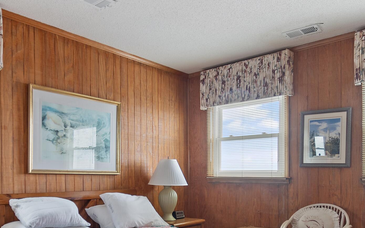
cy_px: 182
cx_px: 142
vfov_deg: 37.0
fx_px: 328
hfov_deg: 57.6
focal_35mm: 33
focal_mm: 10
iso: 100
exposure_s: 1/3
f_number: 4.5
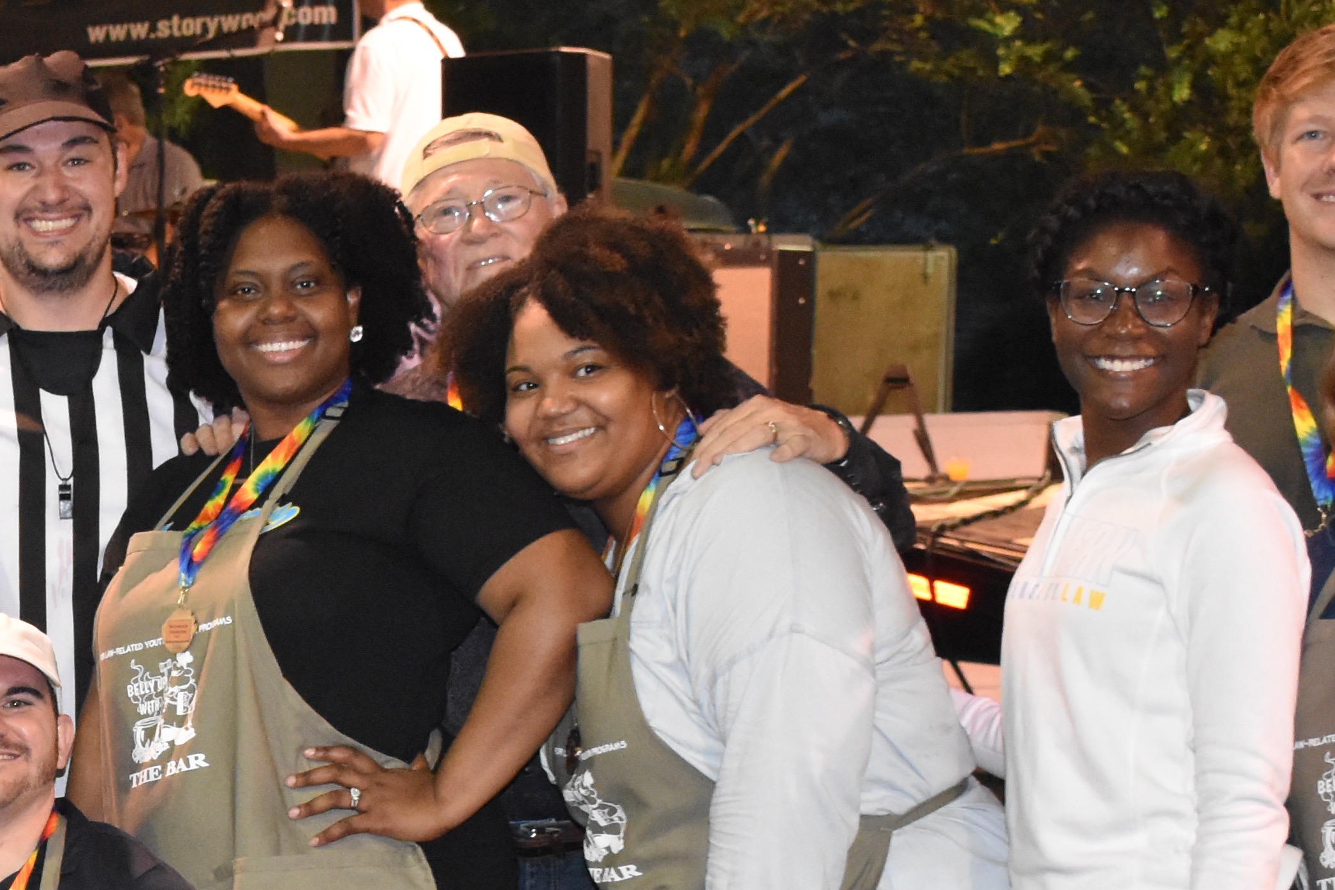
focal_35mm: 129
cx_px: -274
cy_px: 1012
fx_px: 4783
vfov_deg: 10.5
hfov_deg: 15.3
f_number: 4.2
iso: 3200
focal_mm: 30
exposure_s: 1/60
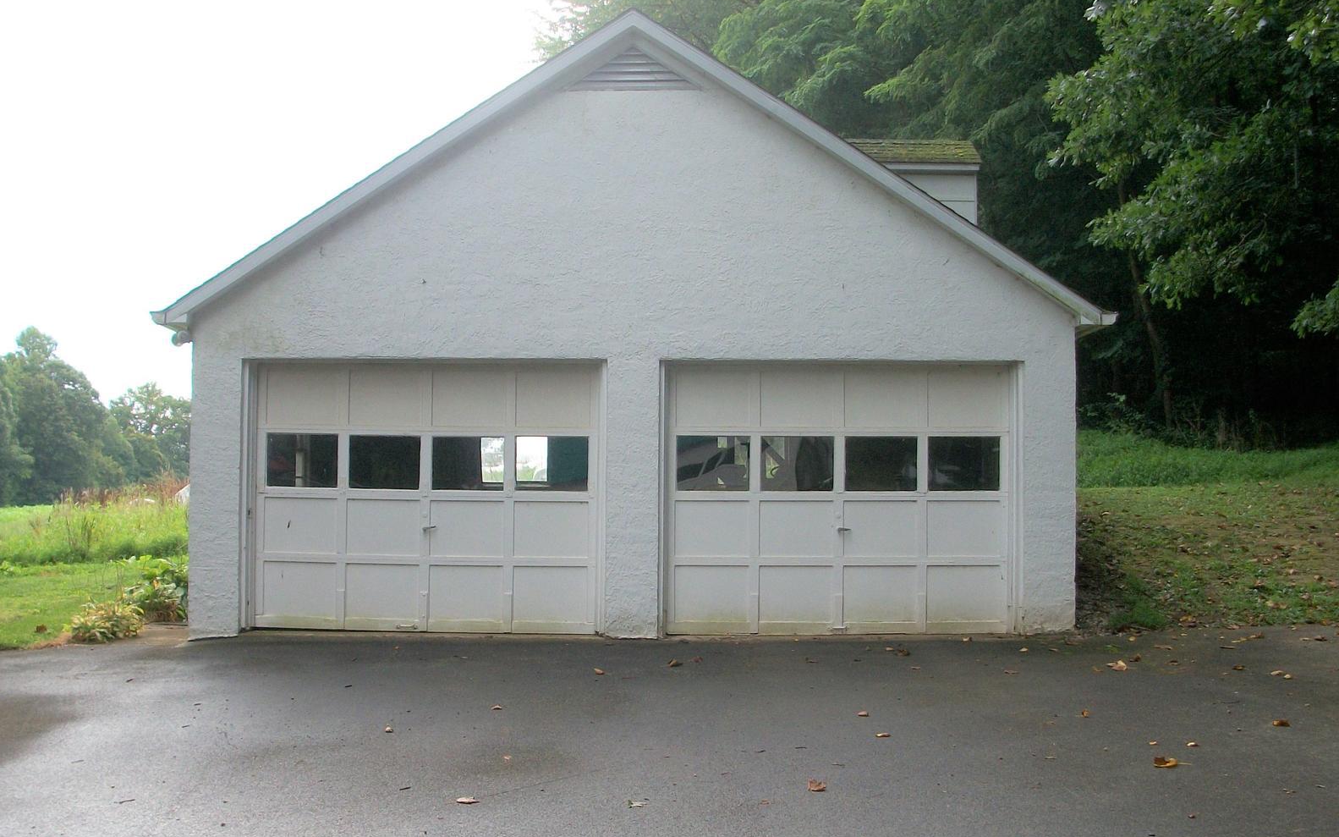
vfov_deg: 26.8
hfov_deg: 41.7
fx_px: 1751
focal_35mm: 48
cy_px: 474
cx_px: 555
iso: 80
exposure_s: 1/200
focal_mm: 6.3
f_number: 3.1
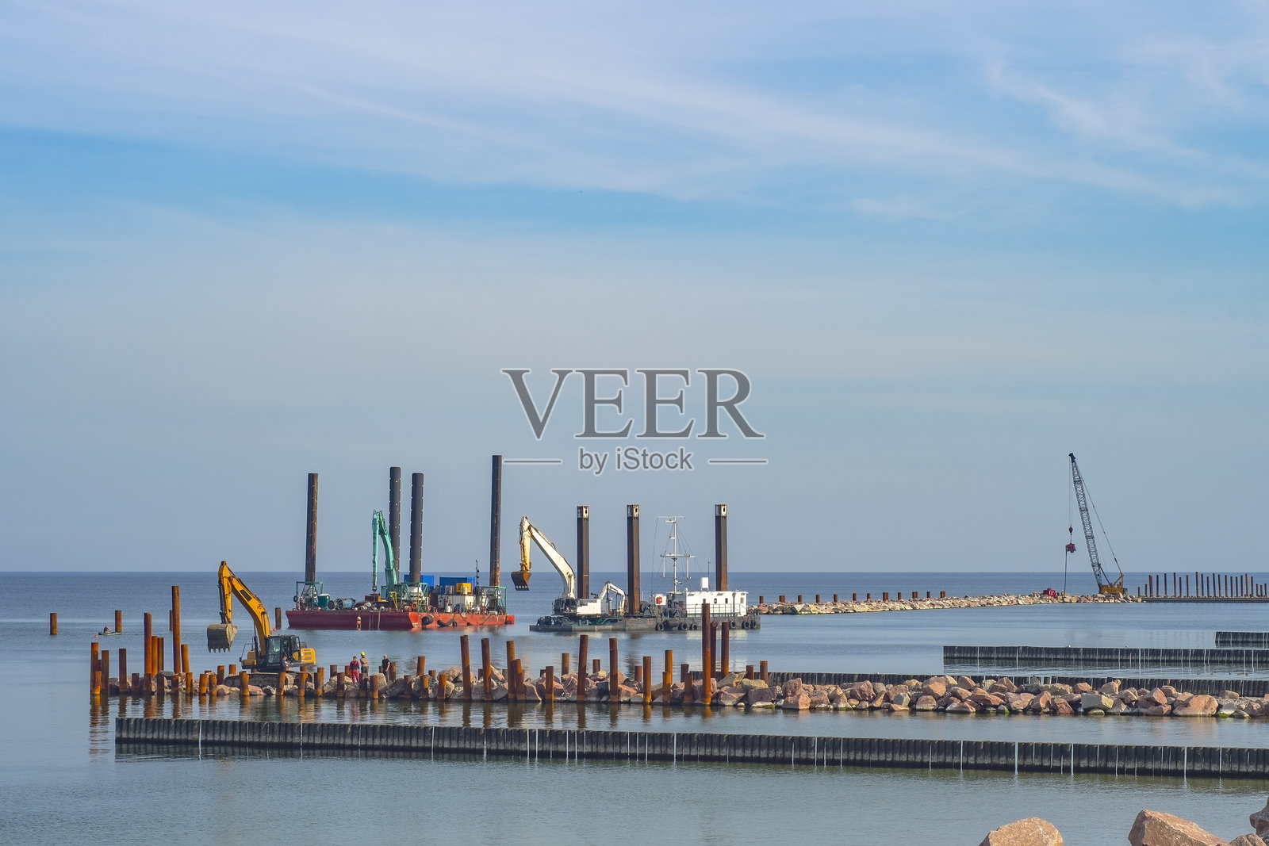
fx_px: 2644
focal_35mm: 75
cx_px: 634
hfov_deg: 27.0
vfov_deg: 18.2
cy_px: 423
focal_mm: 50
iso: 100
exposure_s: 1/320
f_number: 10
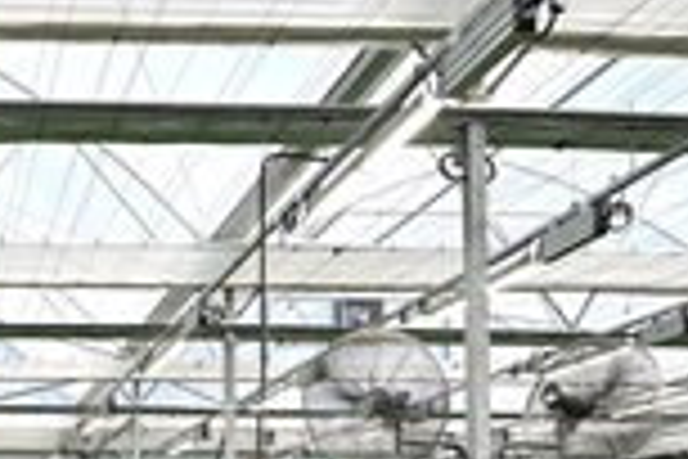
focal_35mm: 47
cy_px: 562
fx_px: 898
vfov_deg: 25.5
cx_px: -67
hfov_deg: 35.8
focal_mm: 10
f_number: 5.6
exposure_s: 1/200
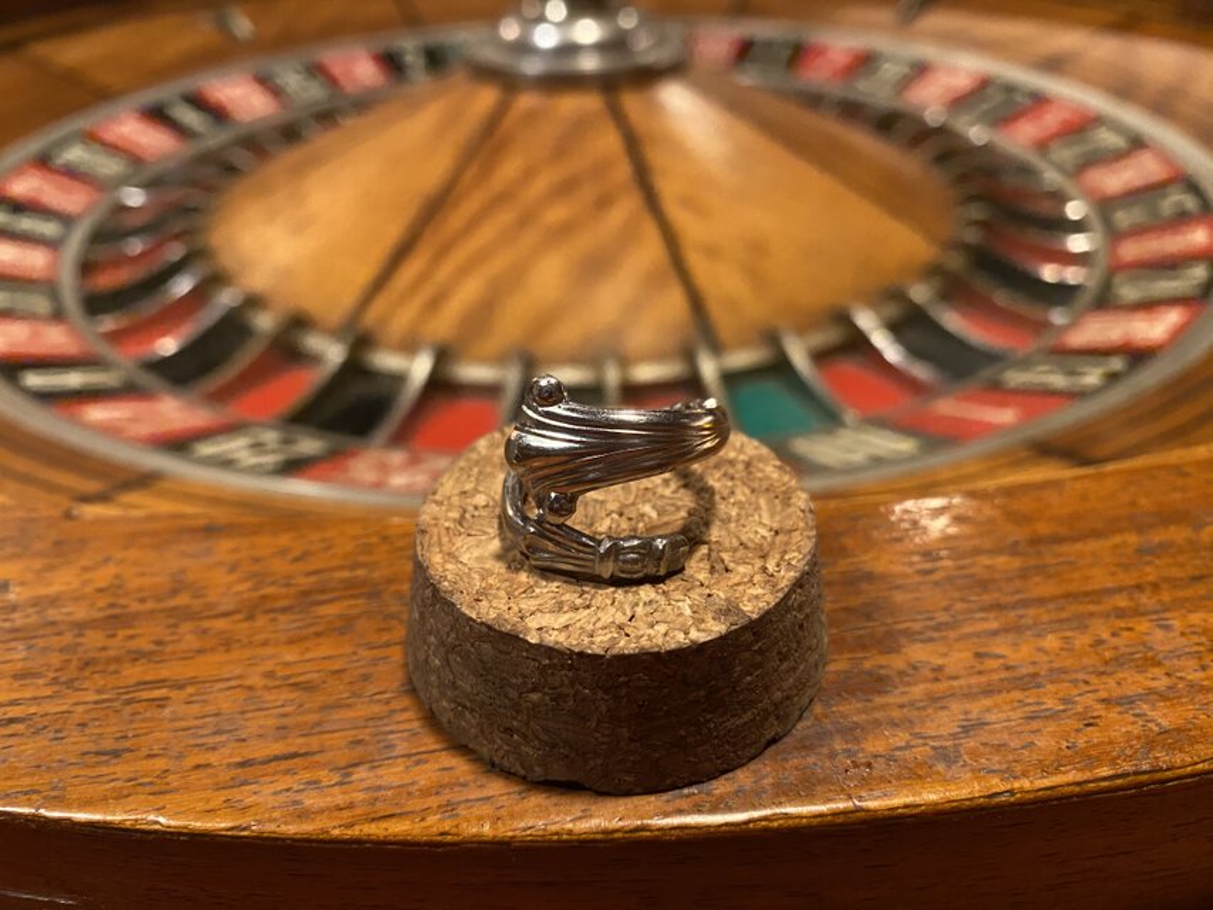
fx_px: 876
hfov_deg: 69.4
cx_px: 606
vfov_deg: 54.9
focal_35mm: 25
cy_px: 455
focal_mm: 4.25
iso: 500
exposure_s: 1/30
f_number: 1.8
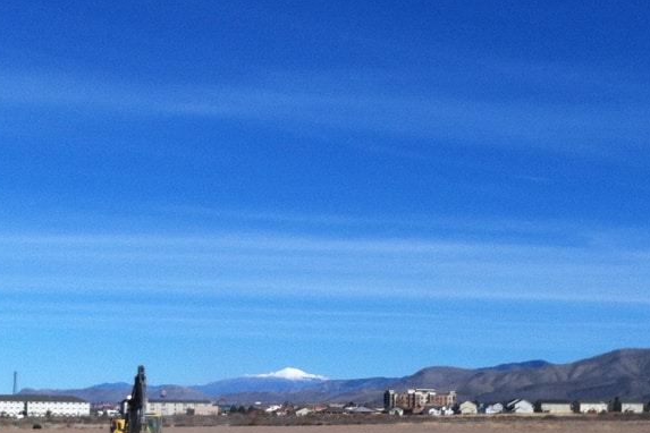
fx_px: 1535
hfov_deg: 23.9
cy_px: 415
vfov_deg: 15.8
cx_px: 327
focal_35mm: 85
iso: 80
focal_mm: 3.85
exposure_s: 1/2727
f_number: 2.8
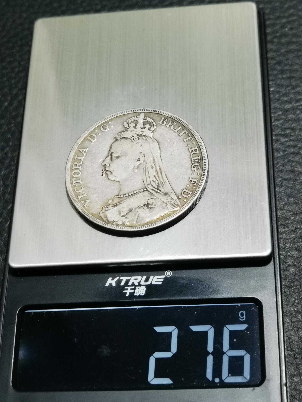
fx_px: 744
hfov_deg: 22.9
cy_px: 201
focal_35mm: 64
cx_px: 151
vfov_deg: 30.3
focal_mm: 6.67
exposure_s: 1/100
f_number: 1.9
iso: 160
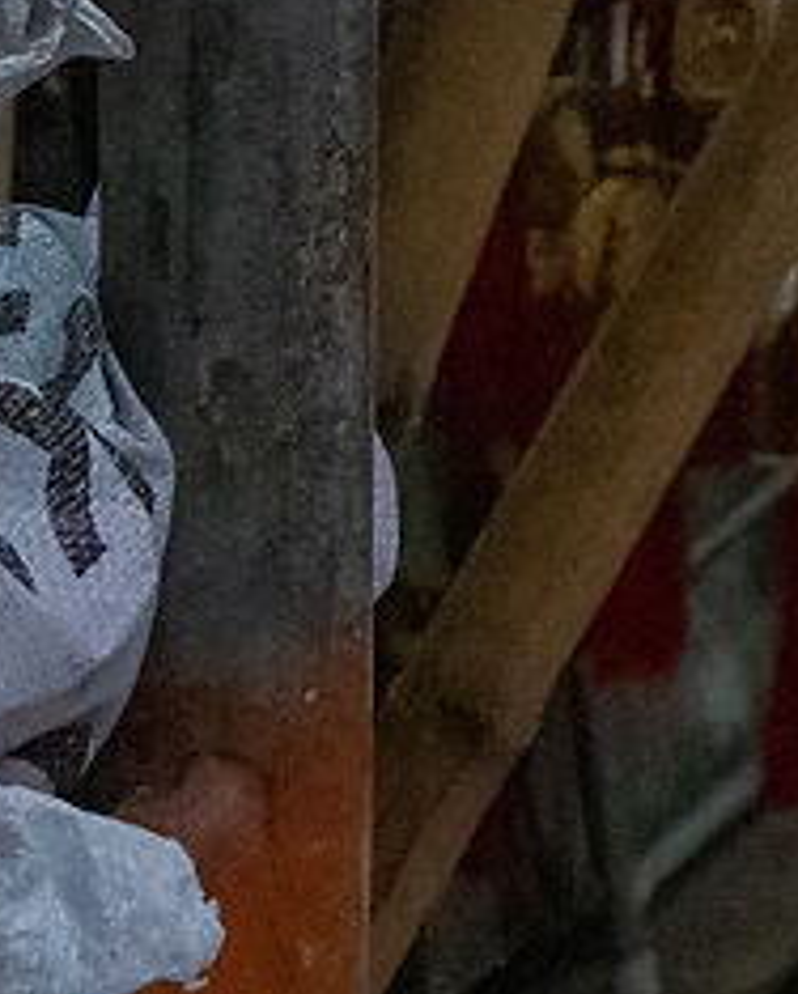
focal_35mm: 269
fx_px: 7921
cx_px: 4007
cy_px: -2030
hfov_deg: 4.8
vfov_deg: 6.5
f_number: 6.3
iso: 8000
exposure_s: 1/1000
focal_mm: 28
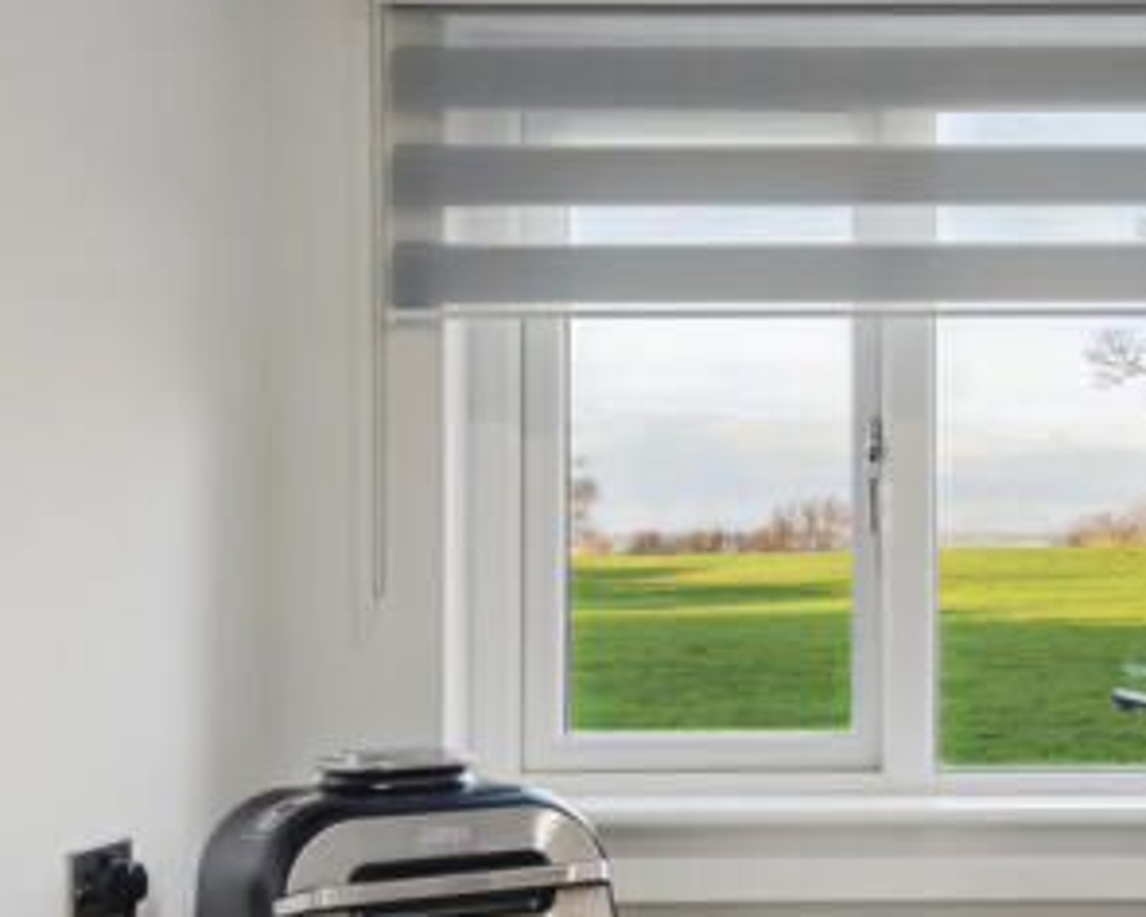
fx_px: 2476
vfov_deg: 21.0
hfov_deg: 25.1
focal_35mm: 73
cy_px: 464
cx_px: 1078
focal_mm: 35
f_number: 8
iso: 1000
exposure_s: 1/100
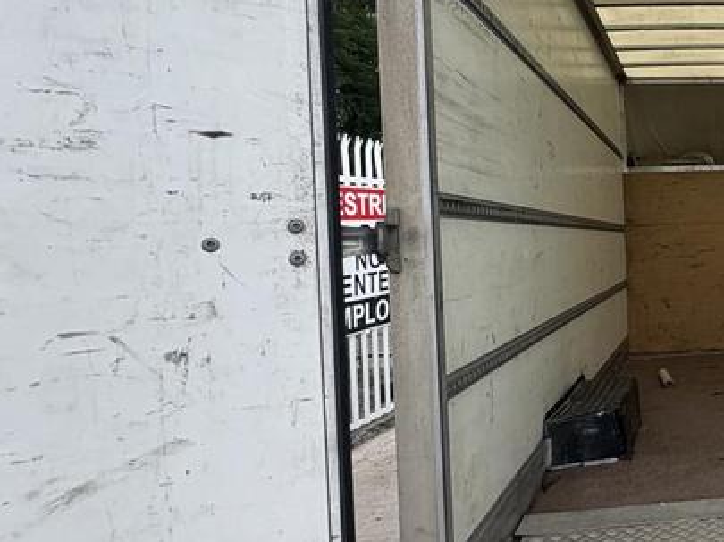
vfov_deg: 45.3
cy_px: 243
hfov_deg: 45.0
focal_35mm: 31
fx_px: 648
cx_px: 787
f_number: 2.2
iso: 64
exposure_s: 1/646
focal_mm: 2.22
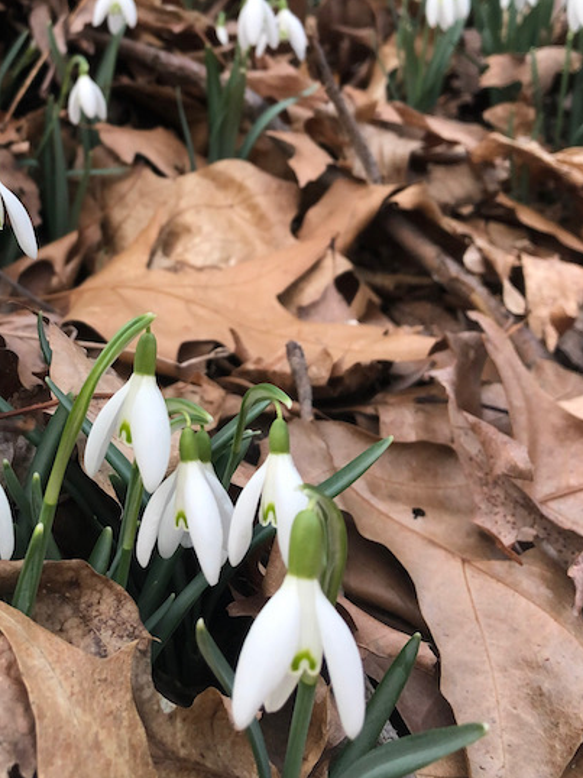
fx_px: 1011
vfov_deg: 41.0
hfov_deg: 31.5
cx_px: 130
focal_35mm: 45
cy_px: 202
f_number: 1.8
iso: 25
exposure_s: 1/40
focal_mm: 4
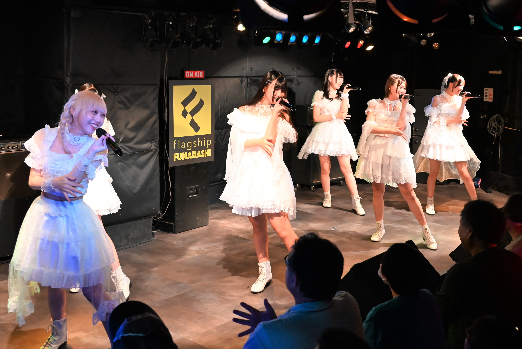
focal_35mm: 34
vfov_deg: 38.9
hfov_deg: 55.8
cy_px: 174
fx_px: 493
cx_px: 261
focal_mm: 34
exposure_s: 1/100
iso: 3200
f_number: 4.8
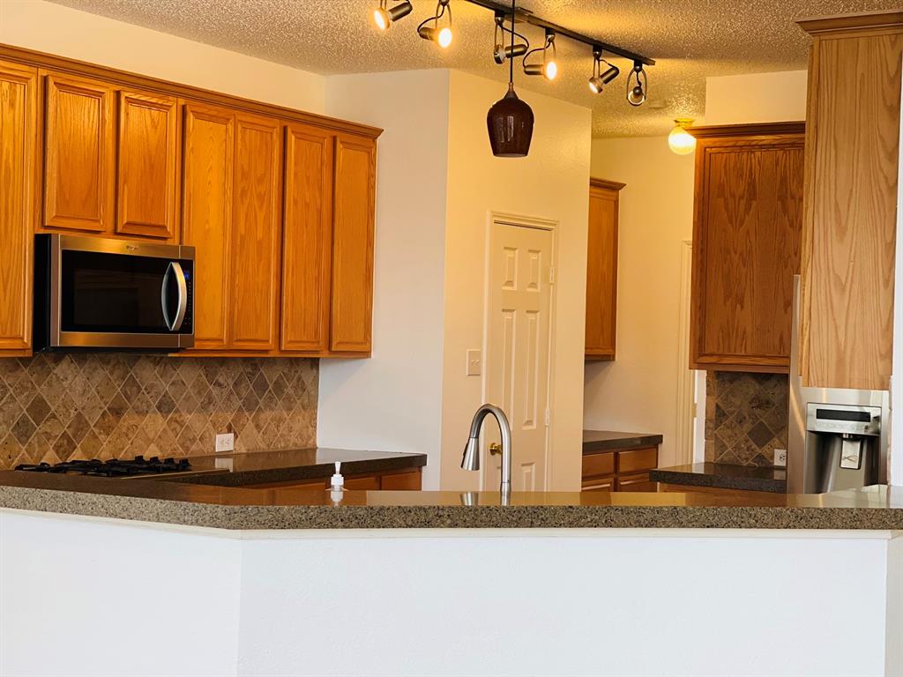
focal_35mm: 64
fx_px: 1670
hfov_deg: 30.3
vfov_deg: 22.9
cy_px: 338
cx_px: 452
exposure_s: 1/120
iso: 200
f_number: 2.2
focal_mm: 7.5
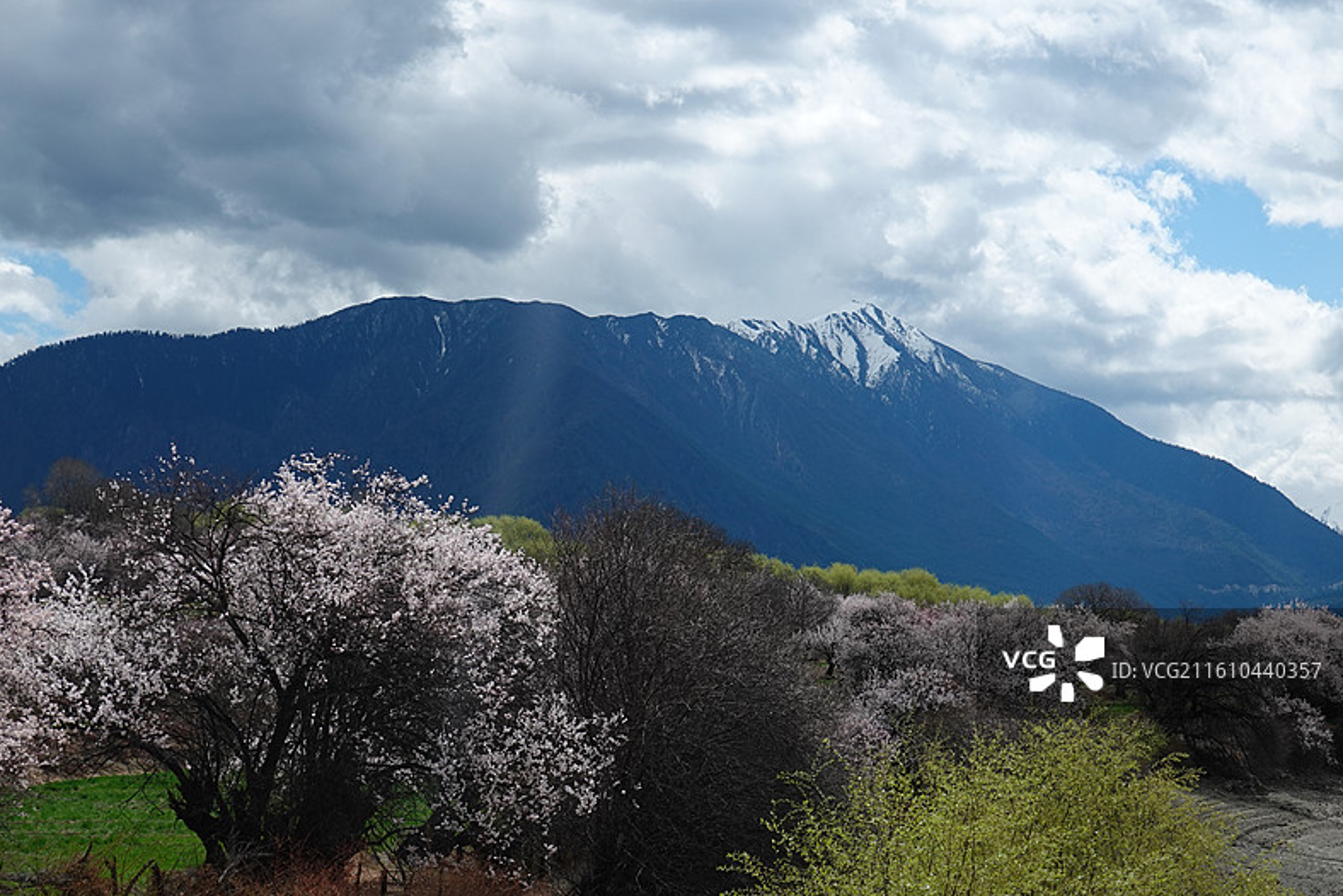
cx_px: 675
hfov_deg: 28.8
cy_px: 452
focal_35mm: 70
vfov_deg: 19.5
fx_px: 2612
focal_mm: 25.34
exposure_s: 1/1000
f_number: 6.3
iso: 125
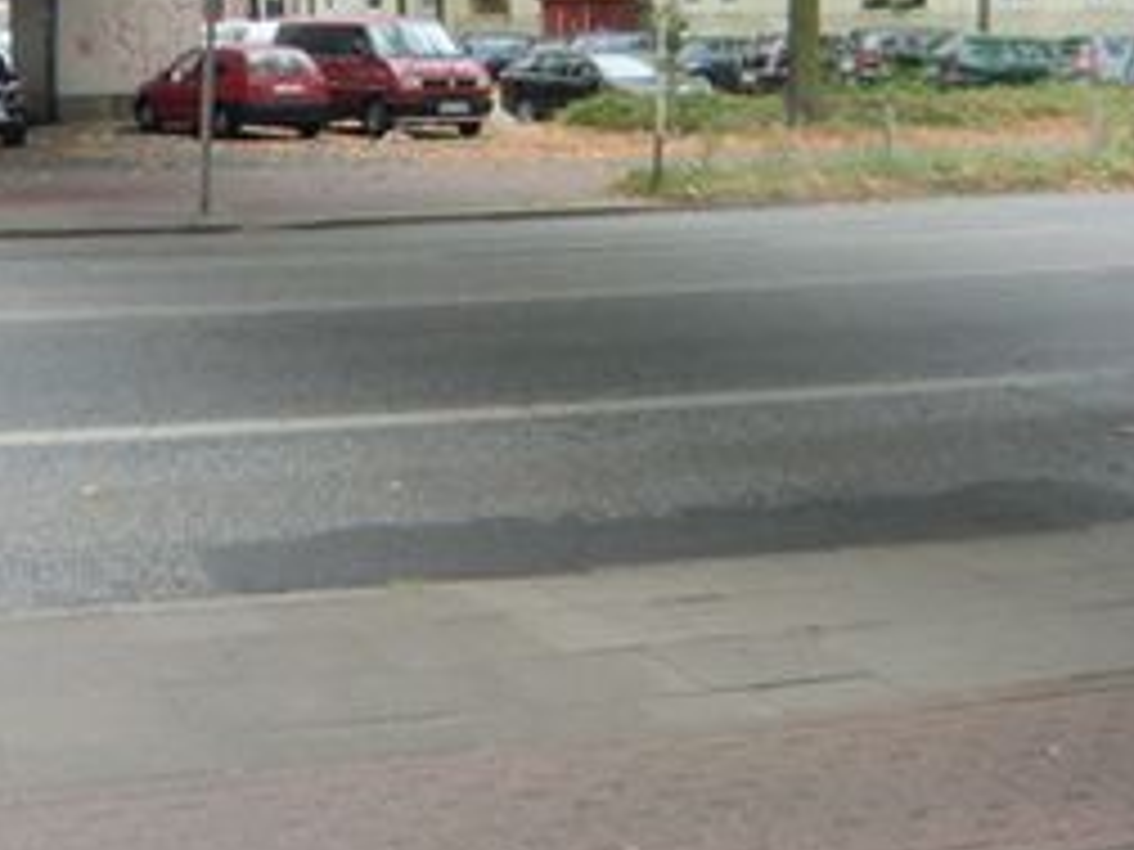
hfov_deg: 32.2
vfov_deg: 23.3
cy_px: -92
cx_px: 306
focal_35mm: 59
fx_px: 1933
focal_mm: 4.3
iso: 64
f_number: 3.2
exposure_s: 1/60
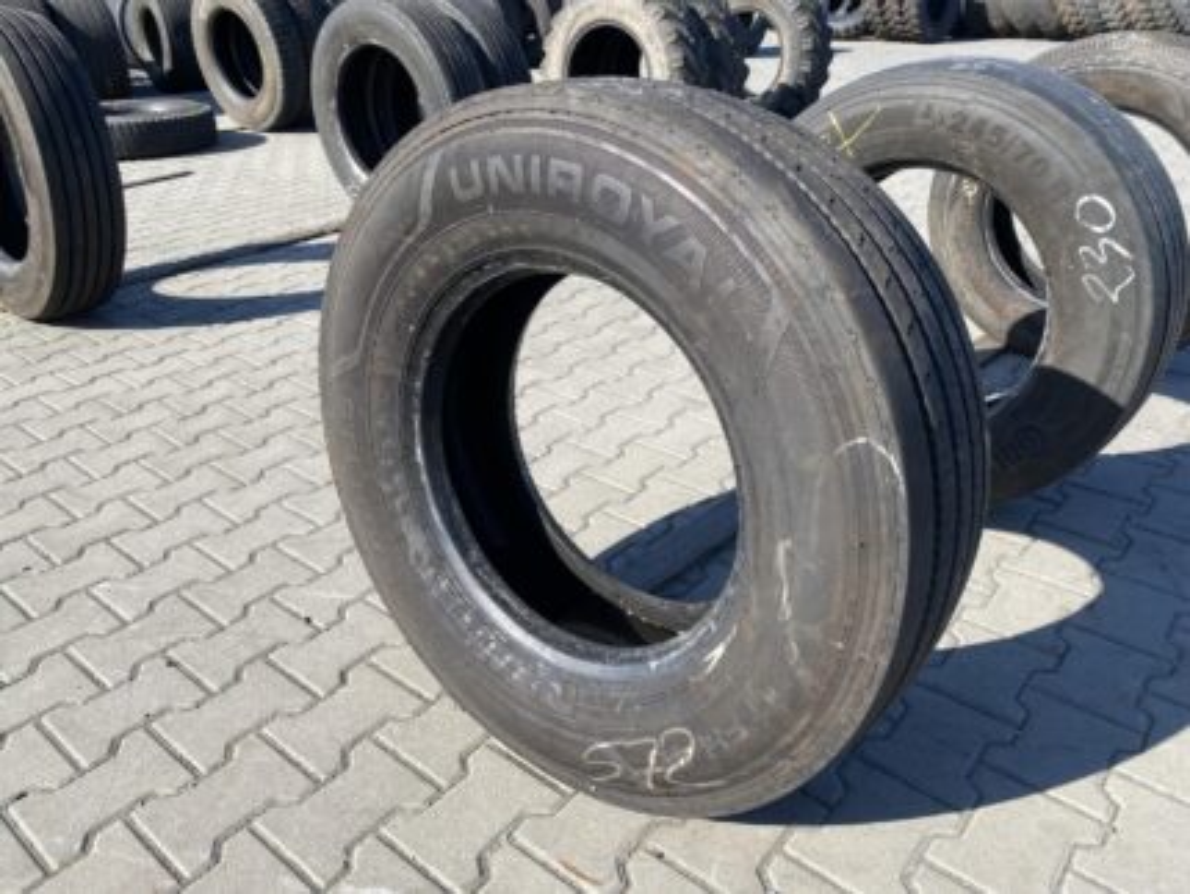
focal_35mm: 26
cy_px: 447
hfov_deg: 67.3
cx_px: 595
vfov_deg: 53.1
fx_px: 894
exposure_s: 1/1300
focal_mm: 4.25
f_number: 1.8
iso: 32
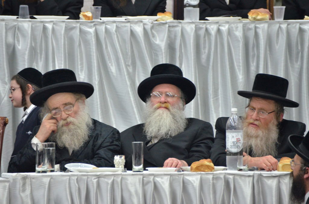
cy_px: 102
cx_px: 154
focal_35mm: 450
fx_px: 3854
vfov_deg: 3.0
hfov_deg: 4.6
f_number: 5.6
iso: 1600
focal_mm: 300
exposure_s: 1/125
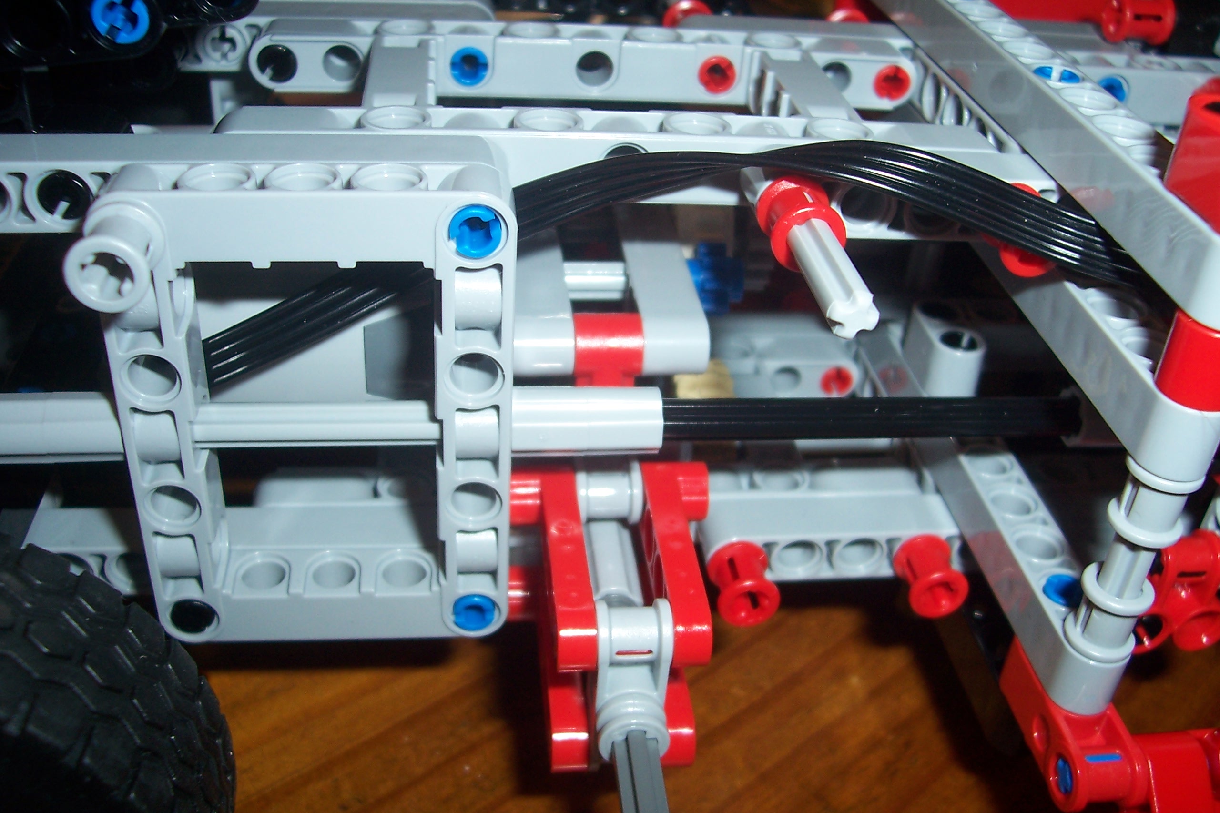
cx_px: 610
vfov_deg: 38.9
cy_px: 406
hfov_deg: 55.8
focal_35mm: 34
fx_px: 1152
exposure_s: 1/60
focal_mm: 5.6
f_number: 2.7
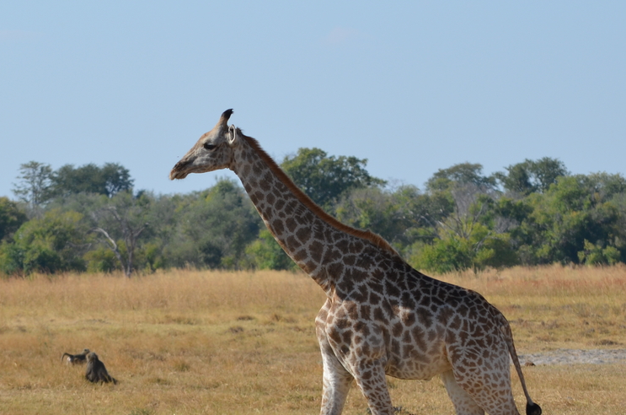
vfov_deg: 3.8
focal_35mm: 362
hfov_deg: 5.7
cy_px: 324
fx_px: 6281
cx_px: 270
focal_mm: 140
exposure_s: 1/800
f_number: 7.1
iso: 200
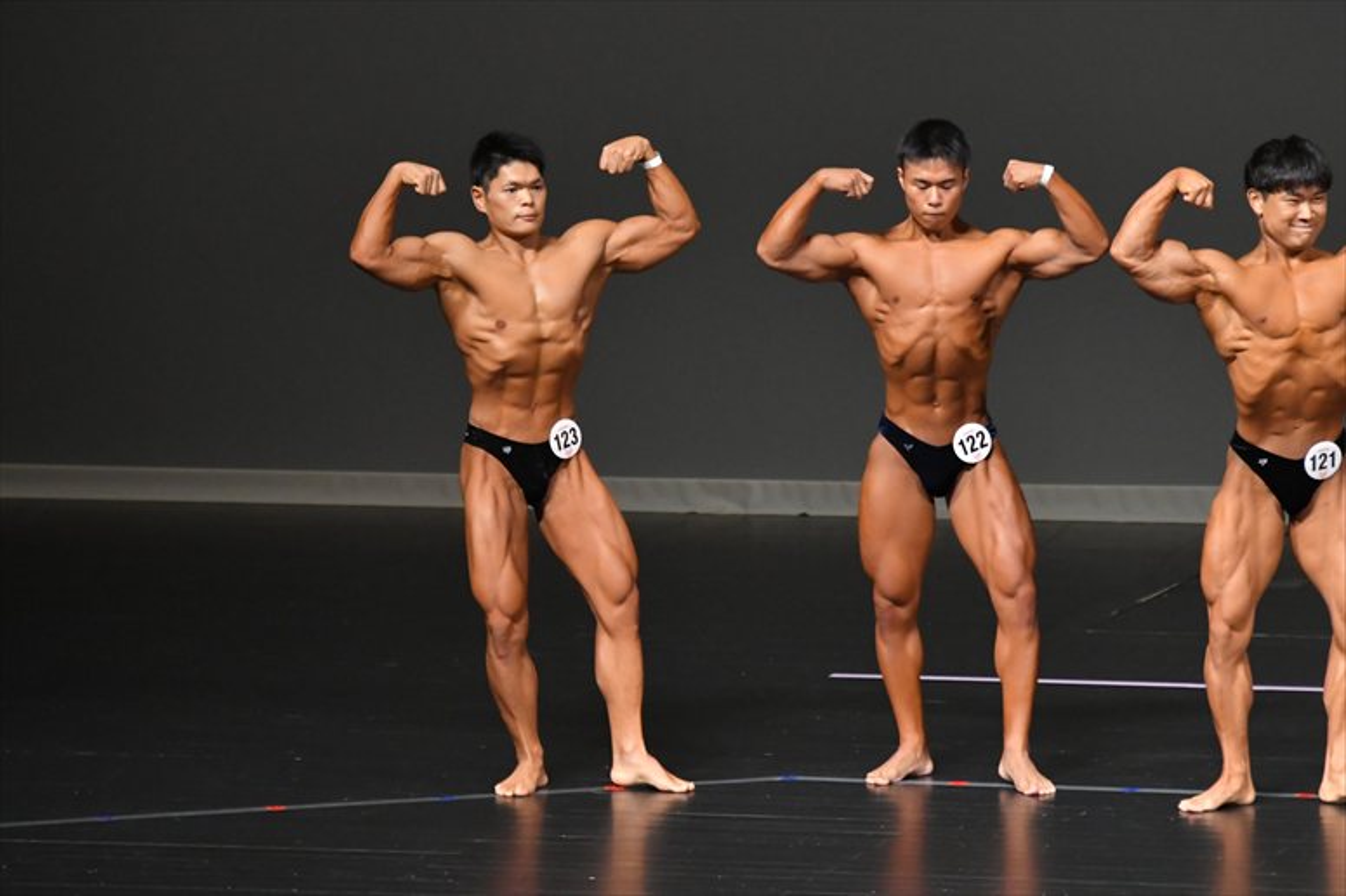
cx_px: 673
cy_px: 448
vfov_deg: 4.4
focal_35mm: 315
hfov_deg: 6.5
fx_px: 11772
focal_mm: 210
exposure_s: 1/400
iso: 5000
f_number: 5.6
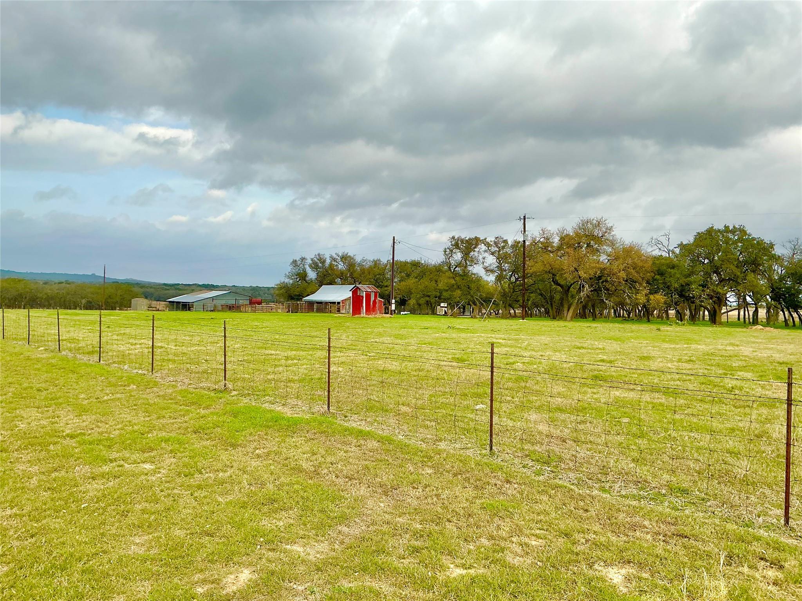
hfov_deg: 63.4
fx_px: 649
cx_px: 401
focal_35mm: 28
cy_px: 300
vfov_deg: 49.7
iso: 25
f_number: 1.8
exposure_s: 1/1412
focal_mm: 3
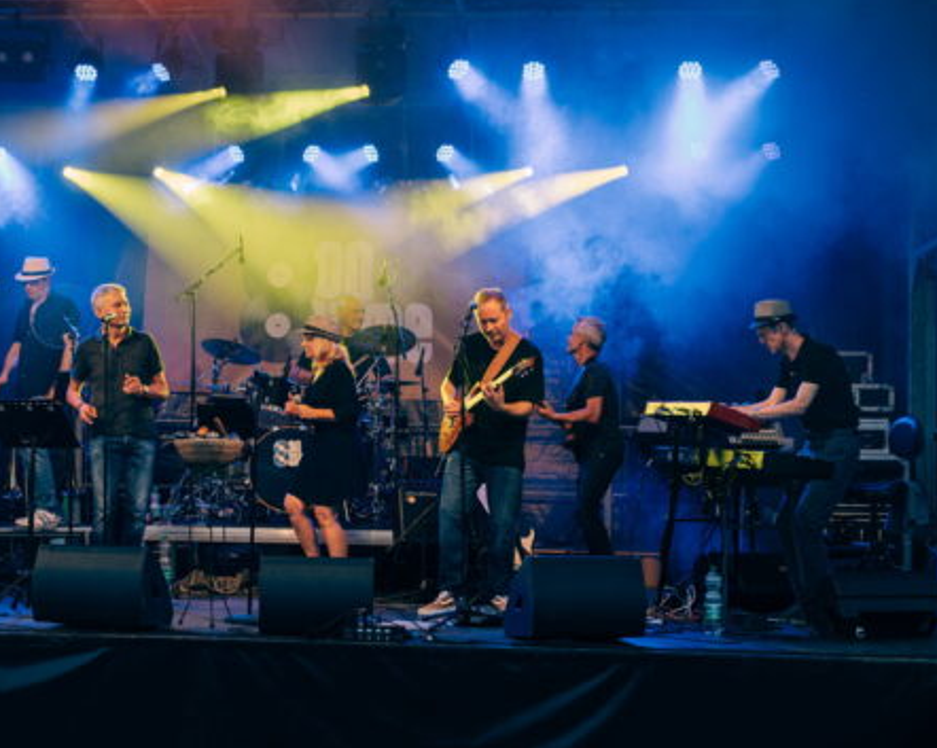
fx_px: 1912
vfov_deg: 22.1
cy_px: 326
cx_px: 346
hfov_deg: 27.4
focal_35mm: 69
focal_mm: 50
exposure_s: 1/100
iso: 100
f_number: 2.8
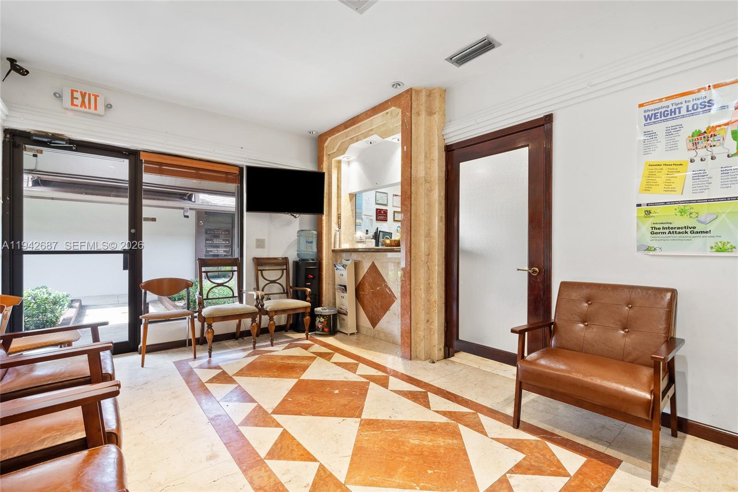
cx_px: 369
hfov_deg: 96.7
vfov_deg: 73.7
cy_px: 246
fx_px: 328
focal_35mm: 16
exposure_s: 1.3
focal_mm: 16
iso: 250
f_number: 13
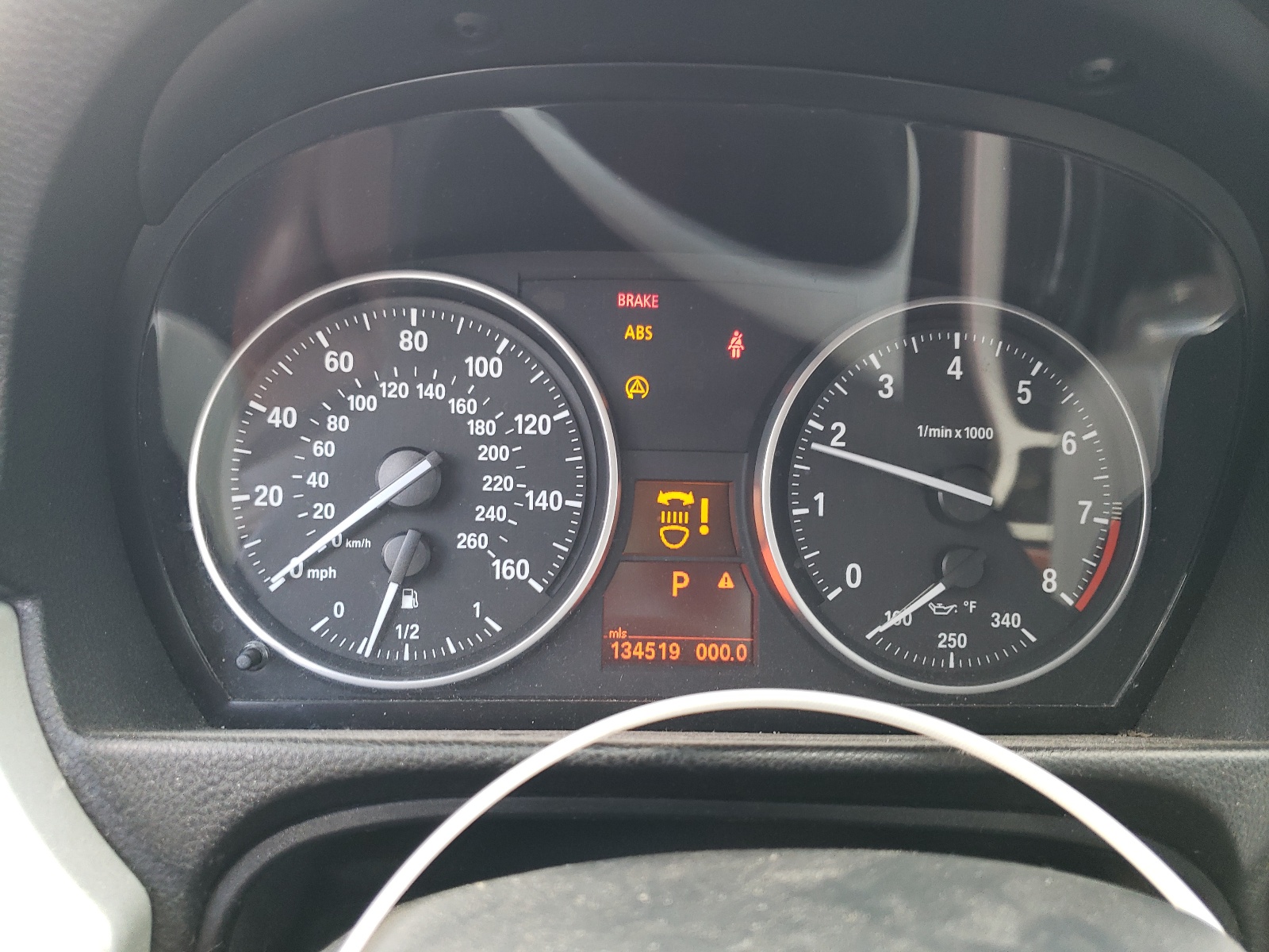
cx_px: 634
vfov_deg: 53.1
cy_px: 476
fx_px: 953
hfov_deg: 67.3
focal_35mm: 26
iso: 91
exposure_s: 1/60.2
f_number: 1.5
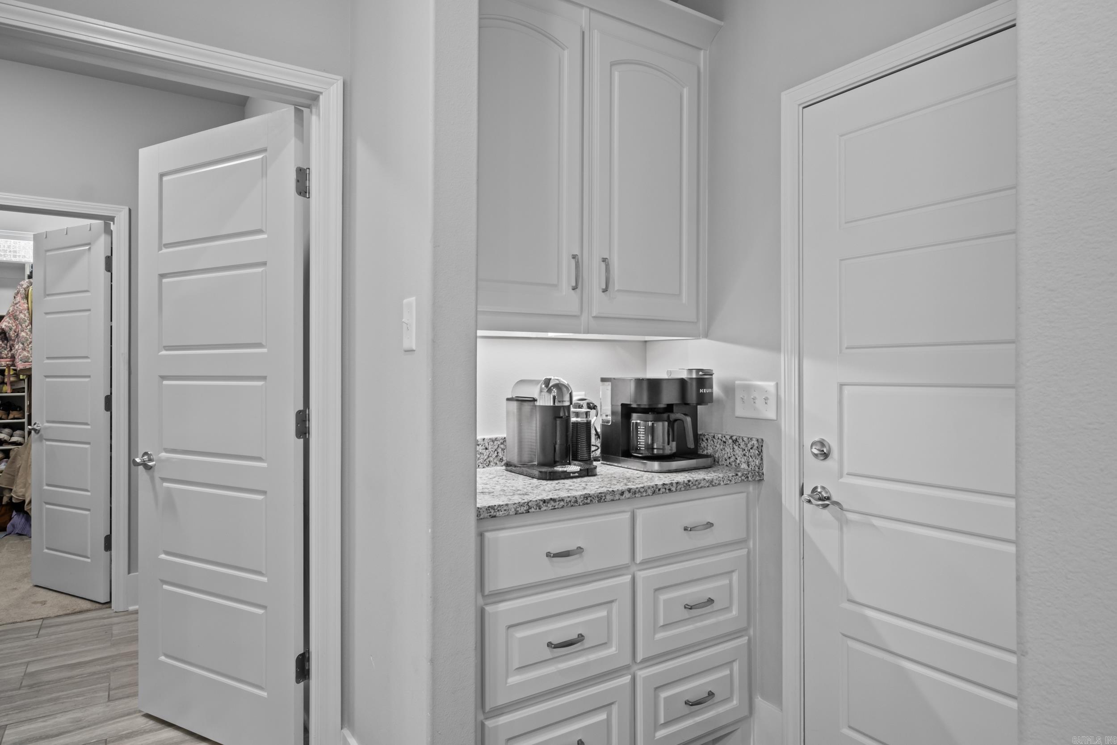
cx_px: 558
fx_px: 652
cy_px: 372
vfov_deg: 59.5
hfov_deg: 81.2
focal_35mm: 21
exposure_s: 1/1.67
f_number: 9
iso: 800
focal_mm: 13.8
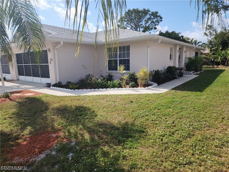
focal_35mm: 23
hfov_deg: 73.9
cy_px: 86
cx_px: 114
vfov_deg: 58.9
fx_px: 152
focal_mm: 6.4
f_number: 1.8
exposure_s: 1/1093
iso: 12
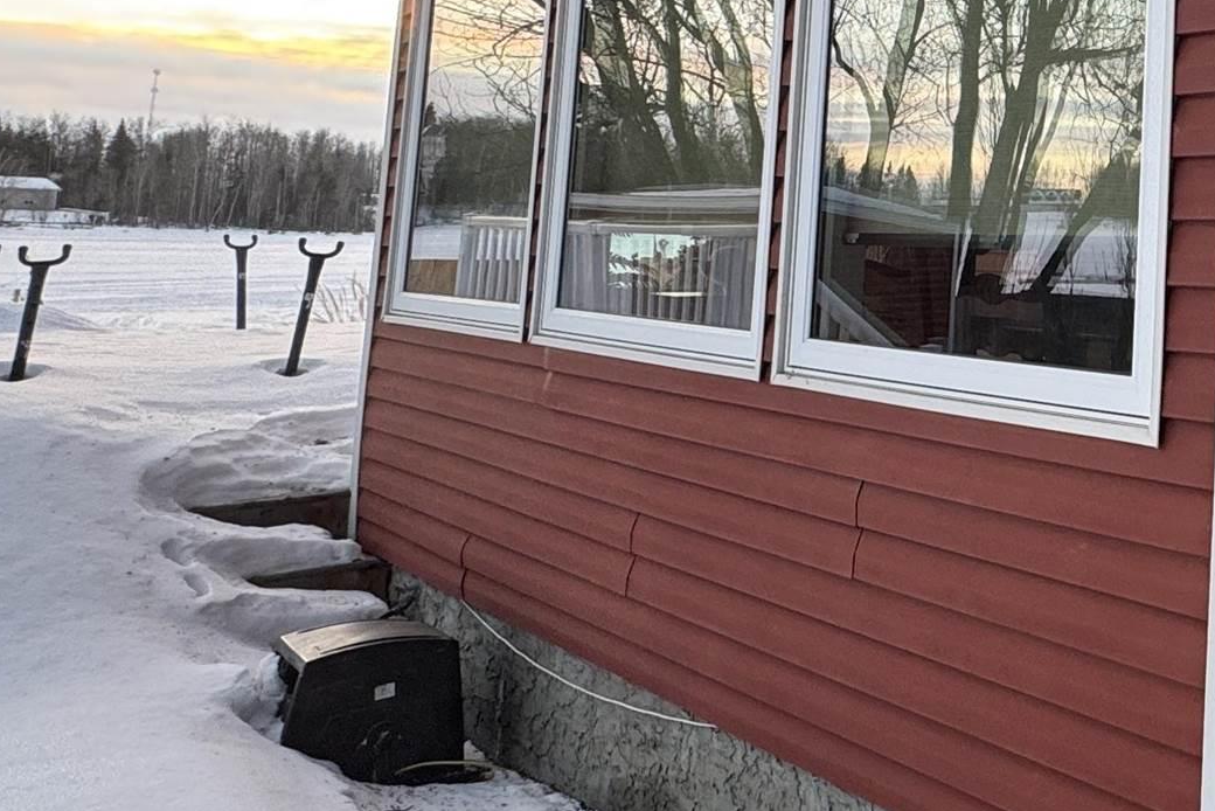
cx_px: 1429
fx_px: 1452
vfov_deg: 29.8
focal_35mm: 43
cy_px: 67
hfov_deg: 36.2
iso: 100
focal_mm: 2.22
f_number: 2.2
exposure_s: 1/99
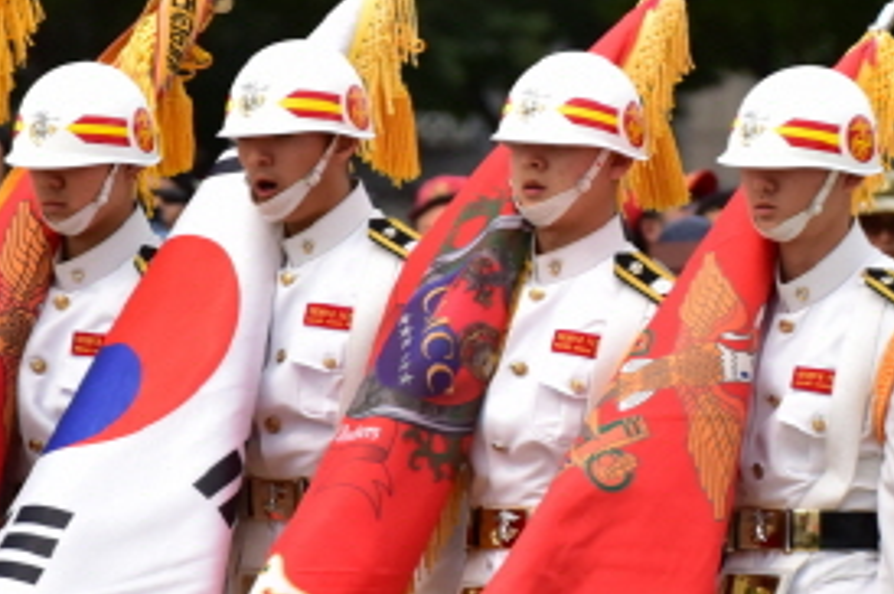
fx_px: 12055
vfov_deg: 2.8
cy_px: 574
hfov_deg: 4.2
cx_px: 395
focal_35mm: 486
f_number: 6.3
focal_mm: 190
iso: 1600
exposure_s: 1/1600
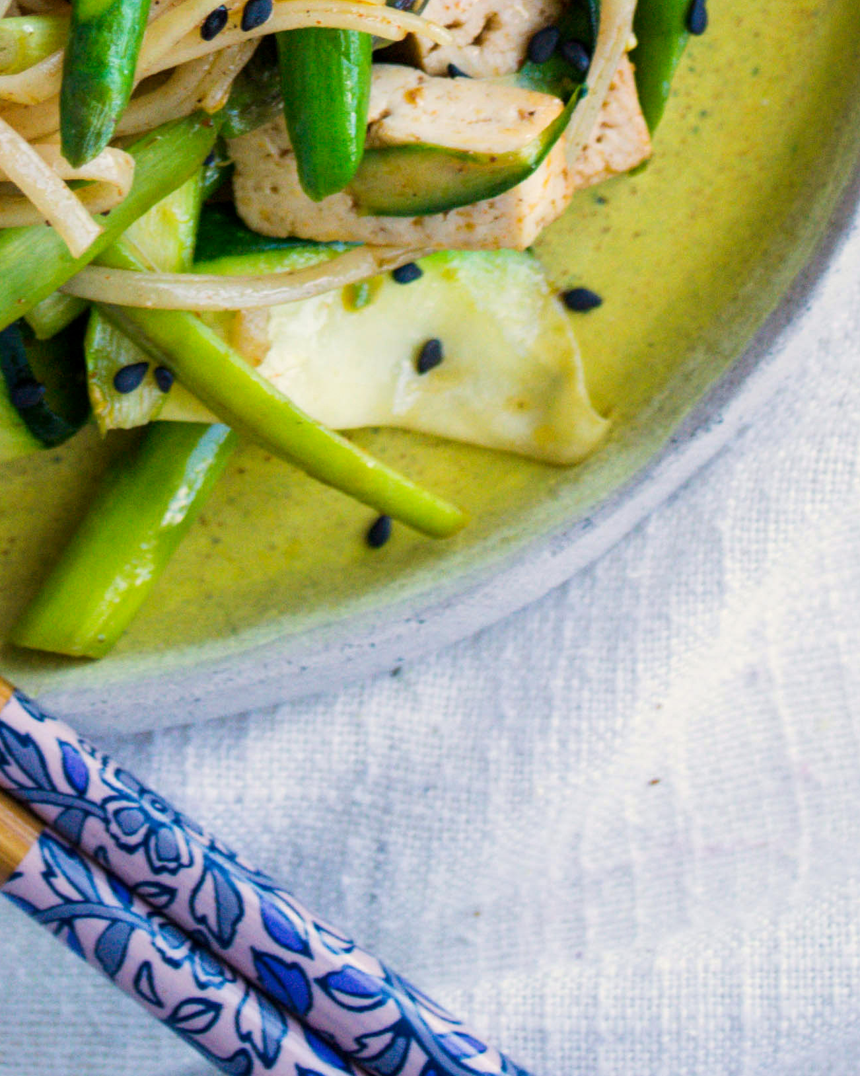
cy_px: -442
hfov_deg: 8.6
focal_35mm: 179
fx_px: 5707
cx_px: 49
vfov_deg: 10.5
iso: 400
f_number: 5.6
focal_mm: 45
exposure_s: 1/125
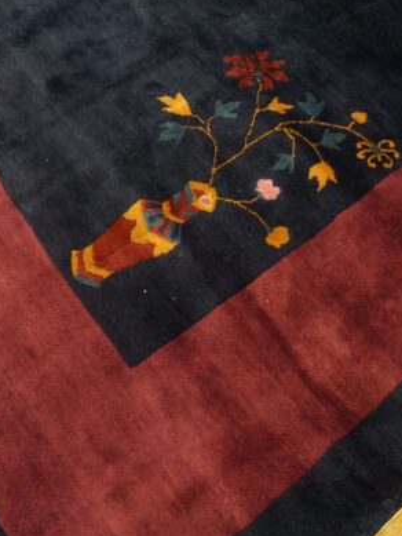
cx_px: 230
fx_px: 619
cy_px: 267
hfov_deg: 35.9
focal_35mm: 40
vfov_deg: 46.8
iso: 1600
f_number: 4
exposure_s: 1/60
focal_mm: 18
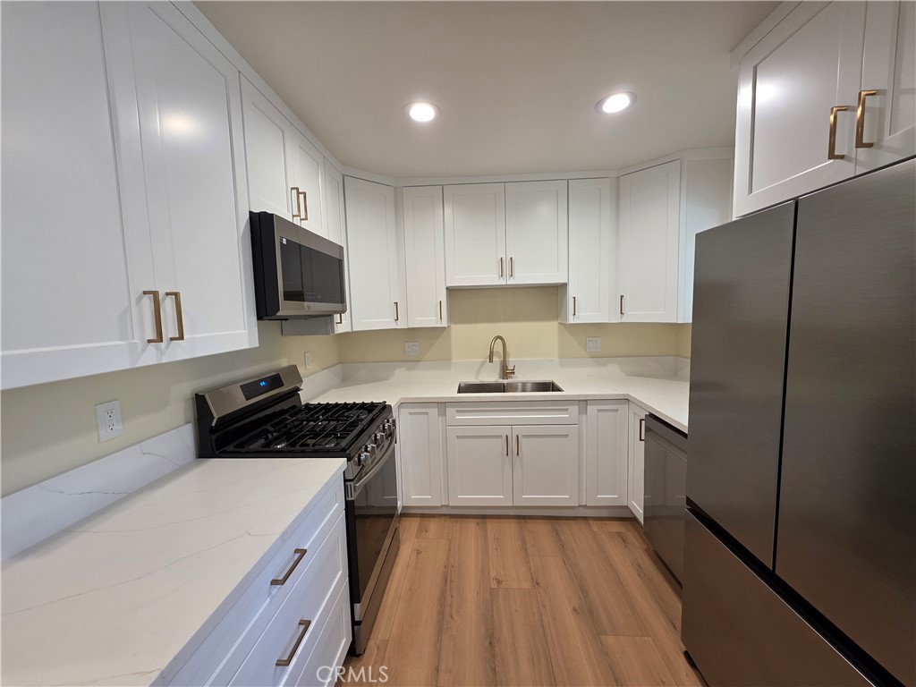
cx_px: 458
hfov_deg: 106.2
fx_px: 344
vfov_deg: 89.9
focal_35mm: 13
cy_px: 344
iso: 160
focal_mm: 2.2
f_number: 1.9
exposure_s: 1/120
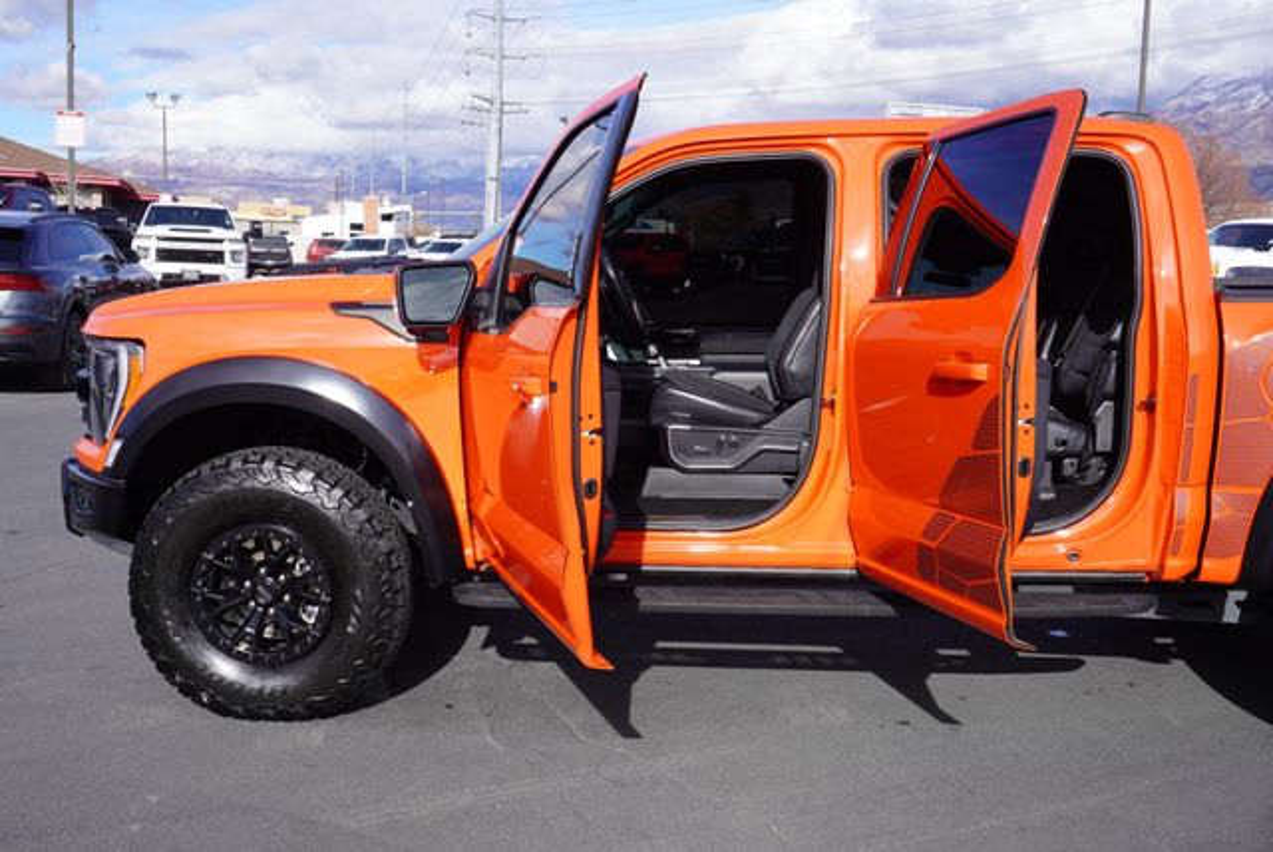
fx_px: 1327
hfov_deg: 51.2
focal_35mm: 38
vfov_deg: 35.6
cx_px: 636
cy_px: 426
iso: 100
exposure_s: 1/125
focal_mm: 25
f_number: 10
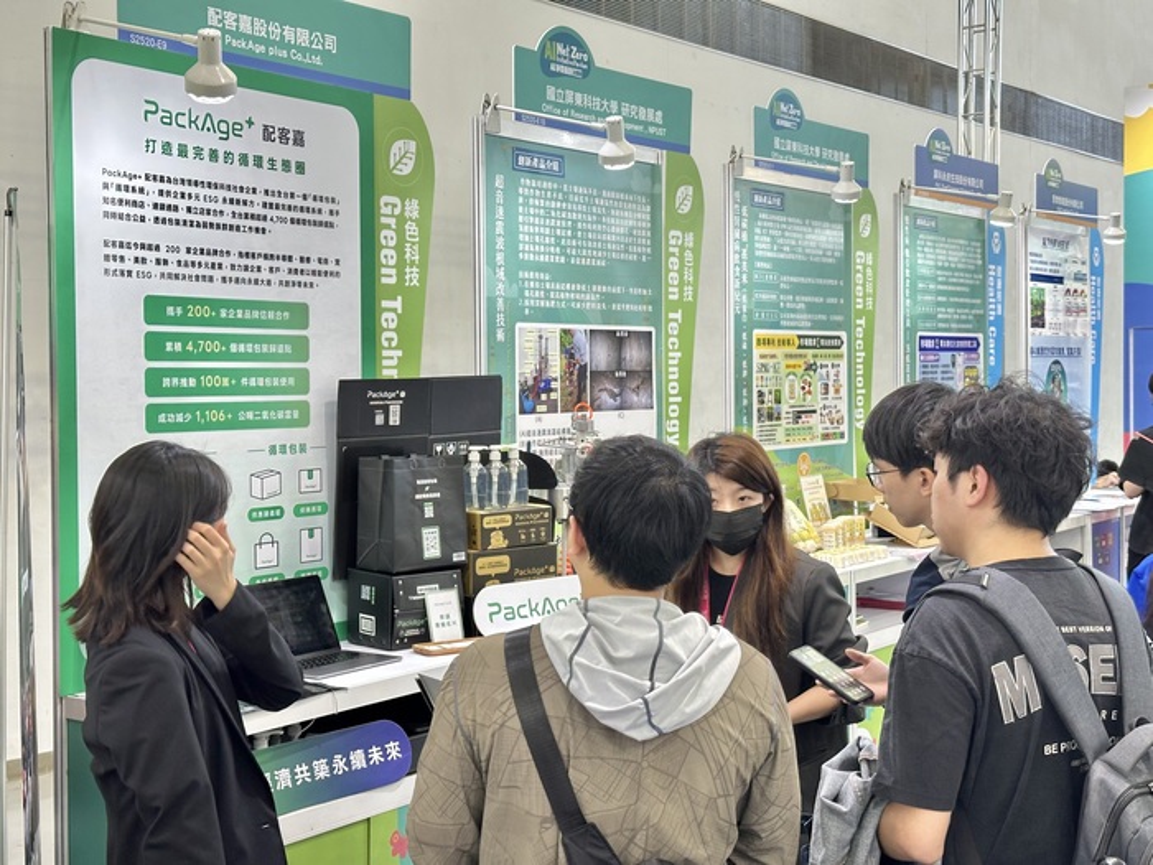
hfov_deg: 39.7
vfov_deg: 30.3
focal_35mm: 48
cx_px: 576
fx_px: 1599
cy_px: 432
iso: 80
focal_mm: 6.86
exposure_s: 1/60
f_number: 1.78
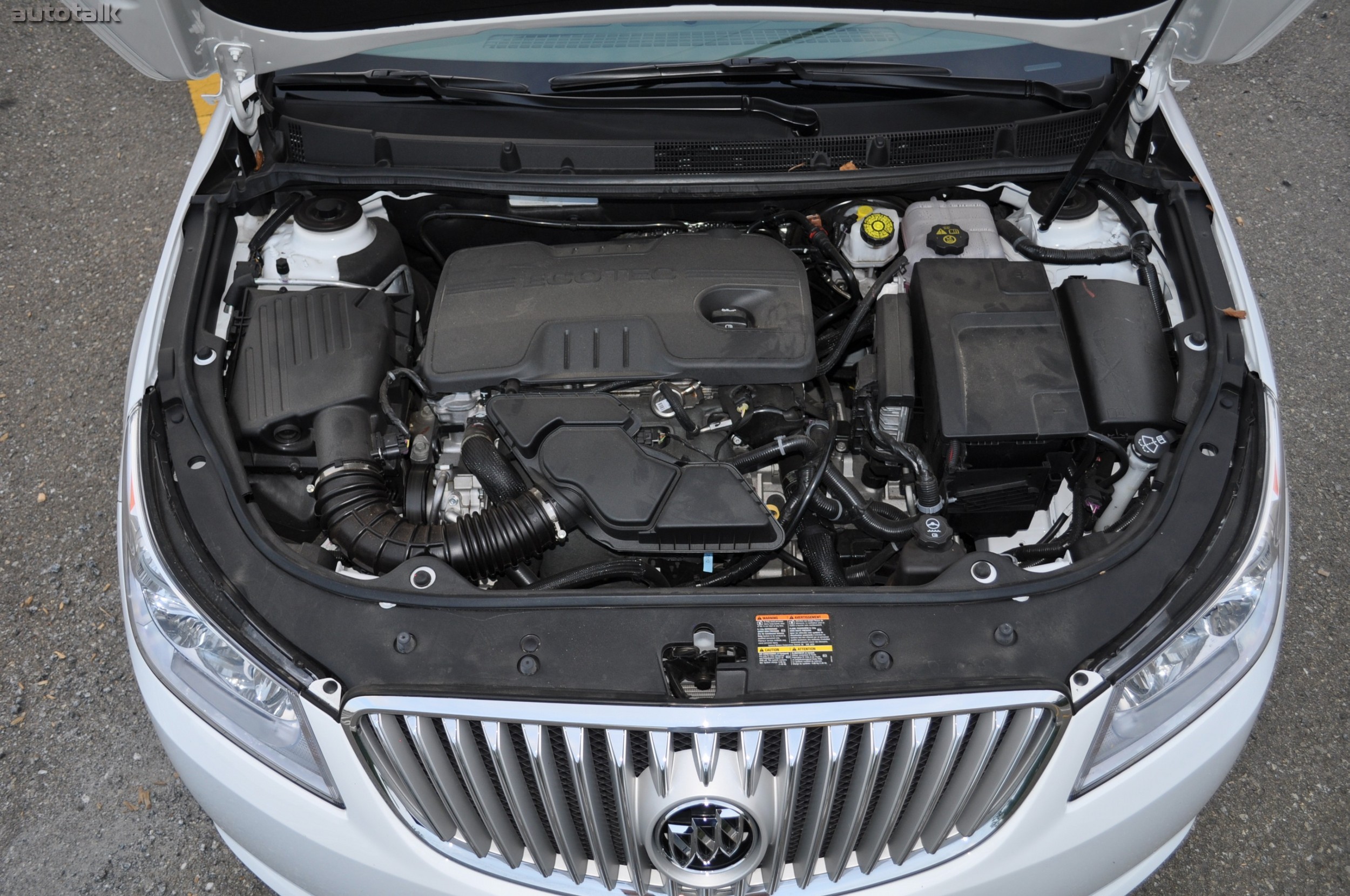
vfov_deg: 43.5
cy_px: 448
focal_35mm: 30
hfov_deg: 62.0
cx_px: 675
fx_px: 1124
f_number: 3.8
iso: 250
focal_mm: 20
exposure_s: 1/200
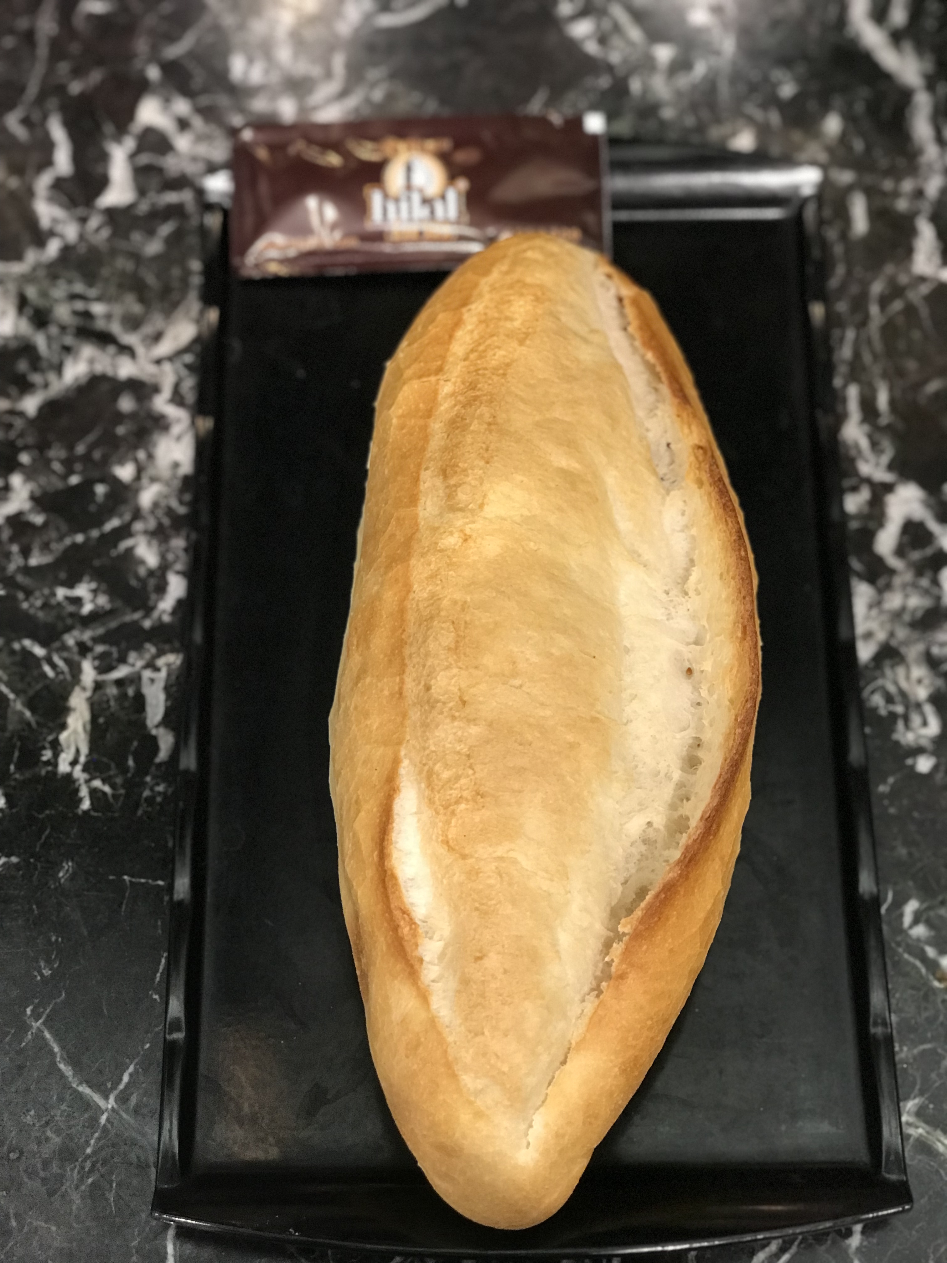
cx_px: 474
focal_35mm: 57
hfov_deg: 25.7
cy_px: 632
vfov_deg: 33.8
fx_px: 2079
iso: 320
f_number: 2.8
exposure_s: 1/50
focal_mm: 6.6
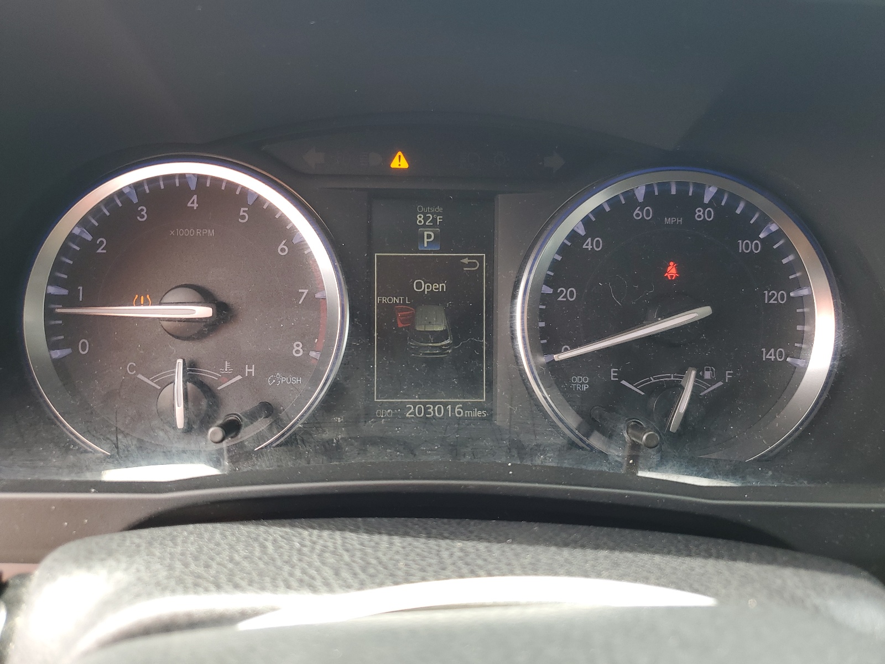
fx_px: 665
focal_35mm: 26
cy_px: 332
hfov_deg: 67.3
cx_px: 442
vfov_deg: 53.1
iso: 51
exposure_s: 1/120
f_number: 1.5
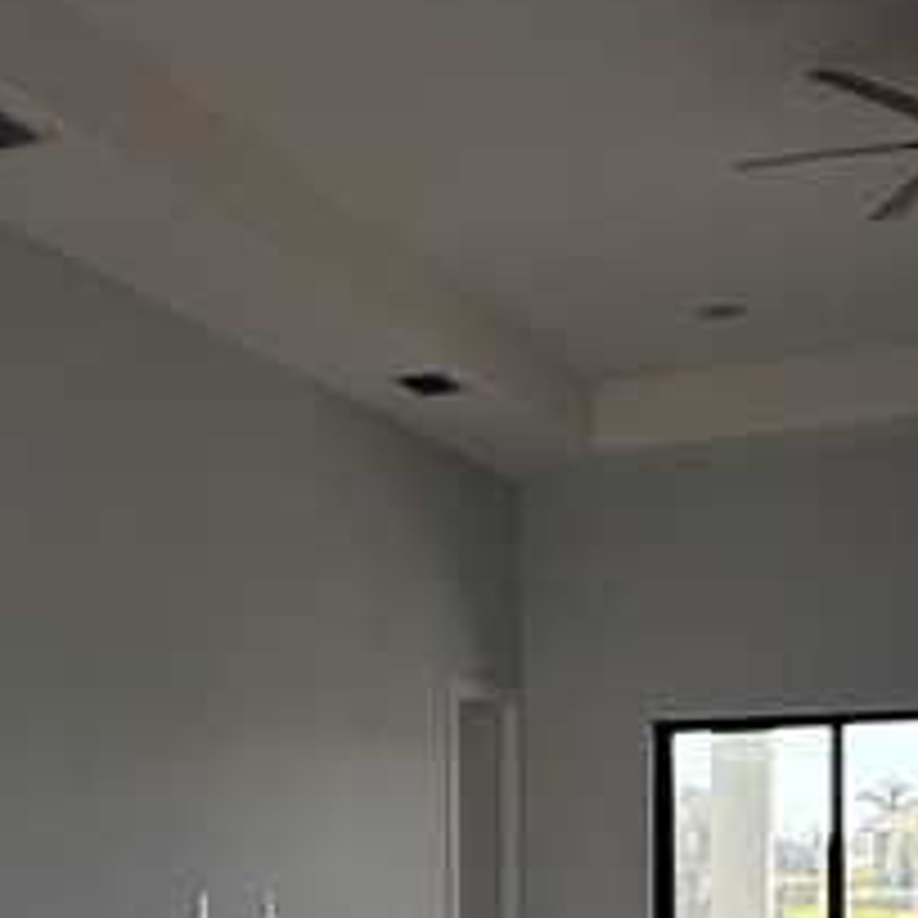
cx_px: 279
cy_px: 940
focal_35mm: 62
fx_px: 1860
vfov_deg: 26.1
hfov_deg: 27.5
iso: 125
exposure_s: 1/99
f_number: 2.2
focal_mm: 2.22
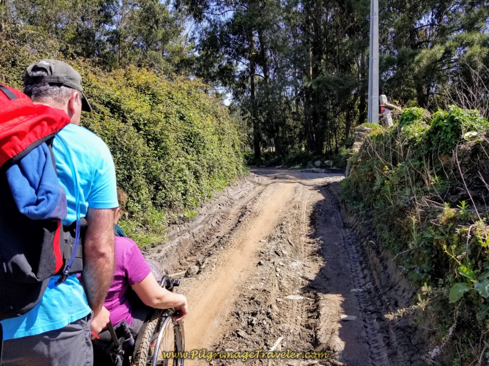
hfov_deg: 67.3
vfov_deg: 53.1
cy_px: 183
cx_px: 244
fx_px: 367
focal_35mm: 26
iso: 50
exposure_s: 1/1605
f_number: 1.7
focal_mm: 4.3
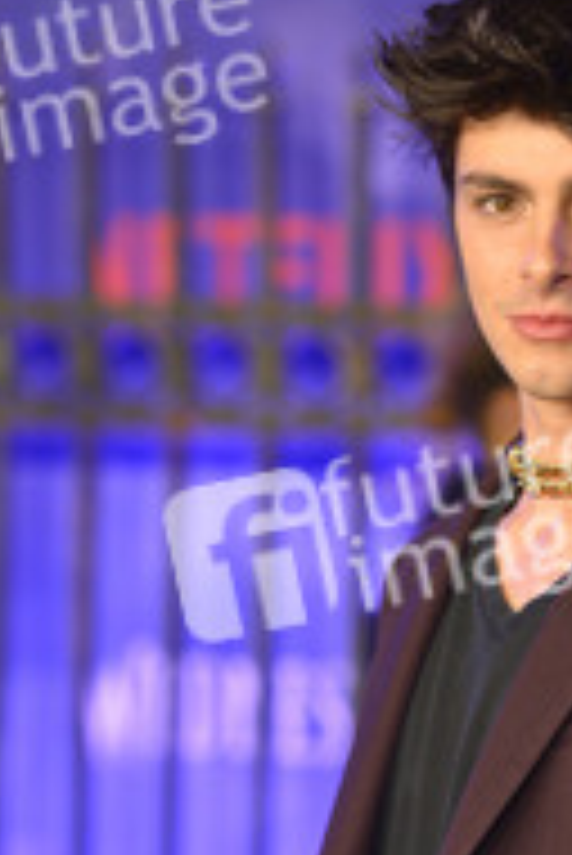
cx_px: 529
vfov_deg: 8.0
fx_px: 6114
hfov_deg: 5.3
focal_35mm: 257
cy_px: 760
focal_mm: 122
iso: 800
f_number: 3.2
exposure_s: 1/250
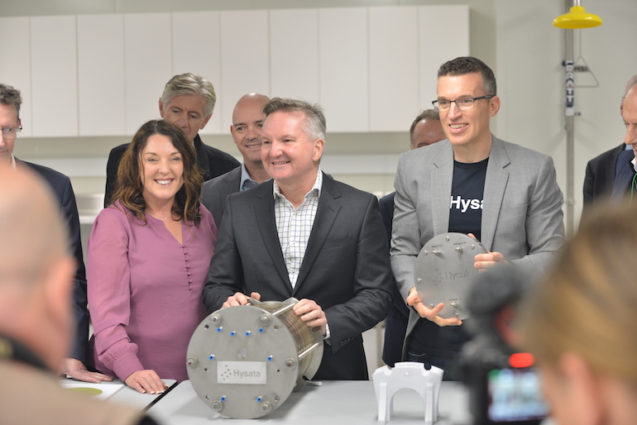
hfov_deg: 25.4
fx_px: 1416
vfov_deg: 17.1
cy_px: 212
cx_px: 318
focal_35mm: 80
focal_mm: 80
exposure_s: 1/125
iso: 800
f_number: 3.5
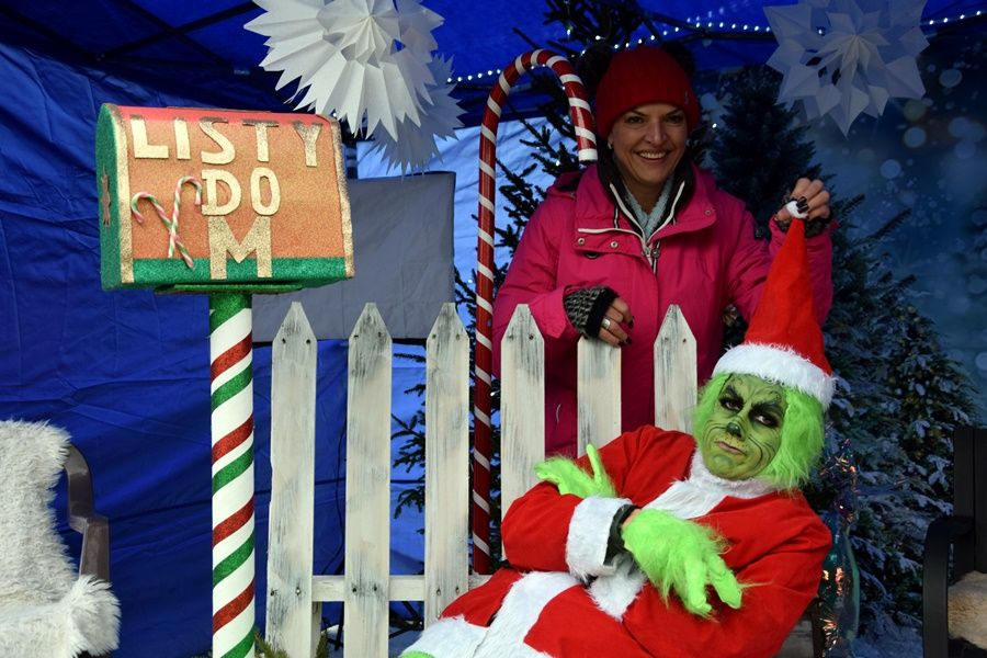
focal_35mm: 48
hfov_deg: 41.1
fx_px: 1316
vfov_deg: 28.1
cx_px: 494
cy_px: 329
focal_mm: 32
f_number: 4.2
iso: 200
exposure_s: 1/80
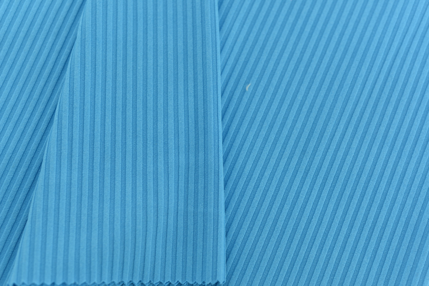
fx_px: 596
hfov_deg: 39.6
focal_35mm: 50
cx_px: 214
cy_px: 143
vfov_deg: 27.0
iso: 100
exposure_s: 1/125
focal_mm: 50
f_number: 3.5
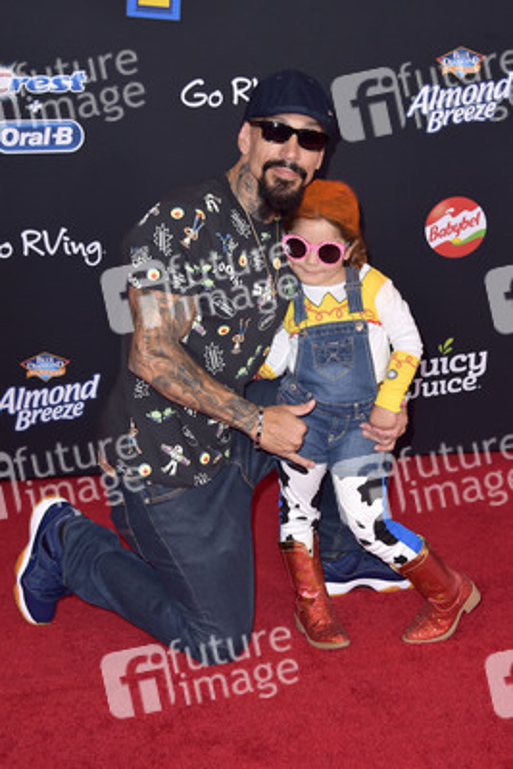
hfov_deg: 19.5
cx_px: 256
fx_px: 1495
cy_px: 384
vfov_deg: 28.8
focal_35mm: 70
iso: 500
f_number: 7.1
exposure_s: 1/200
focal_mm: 70
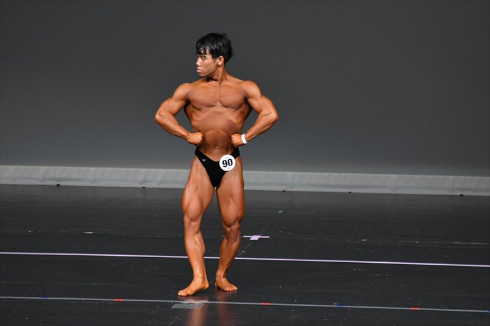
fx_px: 5102
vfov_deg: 3.7
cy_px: 163
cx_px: 245
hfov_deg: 5.5
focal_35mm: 375
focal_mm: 250
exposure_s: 1/400
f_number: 5.6
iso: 4000
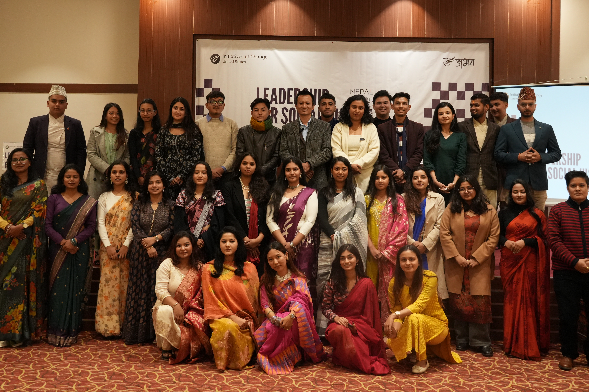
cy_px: 163
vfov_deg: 34.1
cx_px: 296
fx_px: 638
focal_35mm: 39
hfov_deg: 49.6
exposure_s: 1/50
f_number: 4
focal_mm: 22
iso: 2000
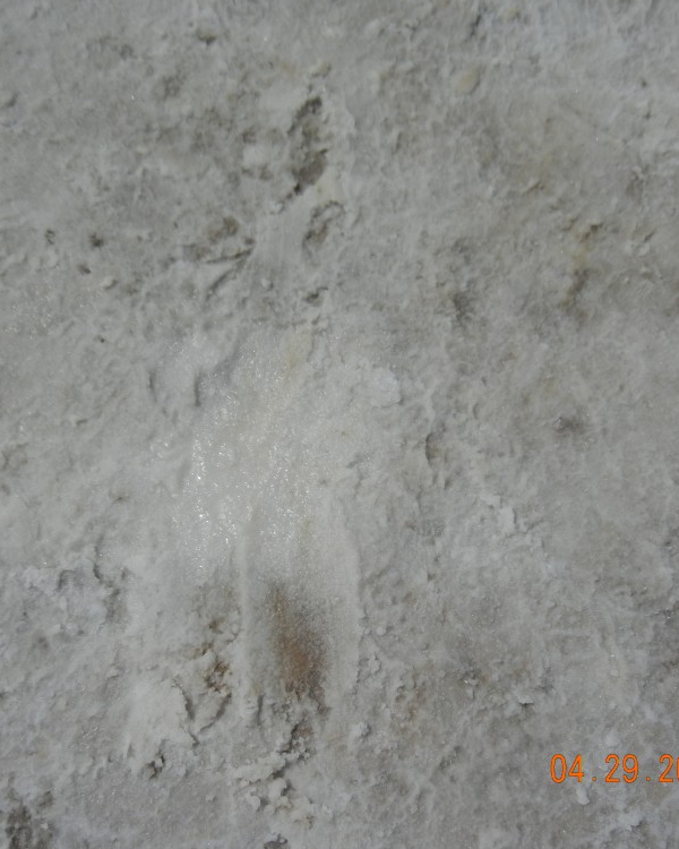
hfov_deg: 37.3
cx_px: 327
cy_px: 424
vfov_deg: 45.8
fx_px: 1005
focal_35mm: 40
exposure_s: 1/1825
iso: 160
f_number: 7
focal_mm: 5.4
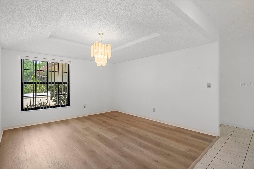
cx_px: 127
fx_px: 120
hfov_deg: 93.3
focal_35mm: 17
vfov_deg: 70.4
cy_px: 84
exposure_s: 1/8
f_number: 8
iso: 320
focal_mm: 17
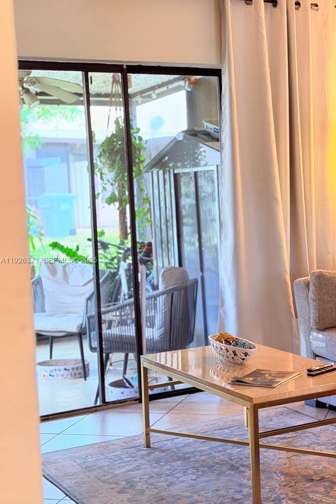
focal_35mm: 63
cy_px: 261
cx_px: 237
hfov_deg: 21.4
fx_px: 882
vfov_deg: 31.9
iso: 320
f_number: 1.78
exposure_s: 1/120
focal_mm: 6.76
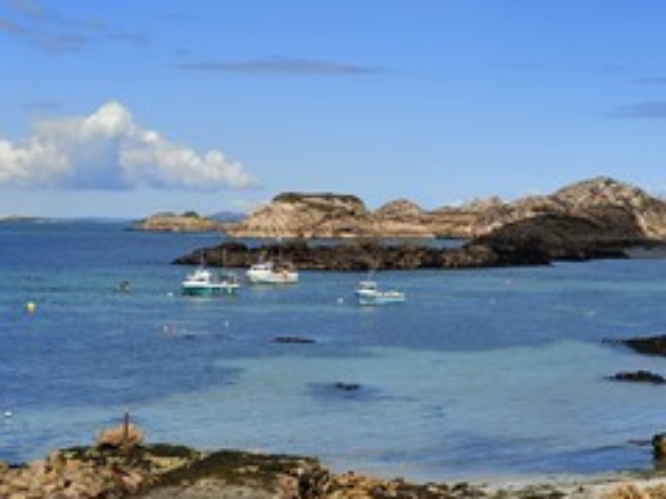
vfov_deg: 15.9
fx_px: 1788
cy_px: 293
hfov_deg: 21.1
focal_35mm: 93
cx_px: 315
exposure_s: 1/250
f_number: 16
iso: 200
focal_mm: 55
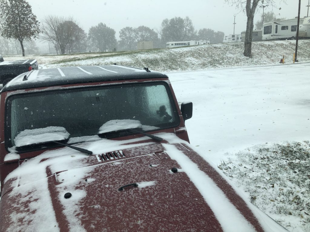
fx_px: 251
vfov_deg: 49.7
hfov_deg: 63.4
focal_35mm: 28
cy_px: 116
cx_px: 155
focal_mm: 3.99
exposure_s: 1/470
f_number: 1.8
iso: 20
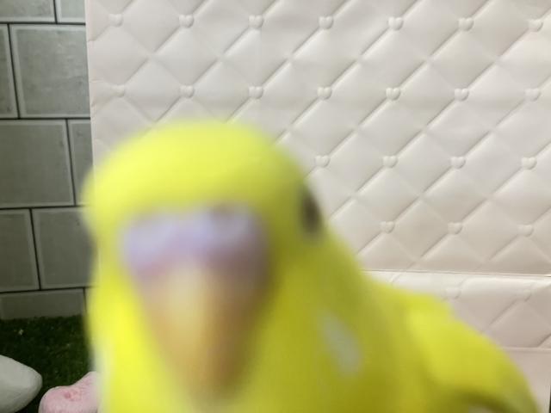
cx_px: 276
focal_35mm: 28
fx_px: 446
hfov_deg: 63.4
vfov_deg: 49.7
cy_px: 206
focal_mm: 3.99
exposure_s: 1/50
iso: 125
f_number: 1.8
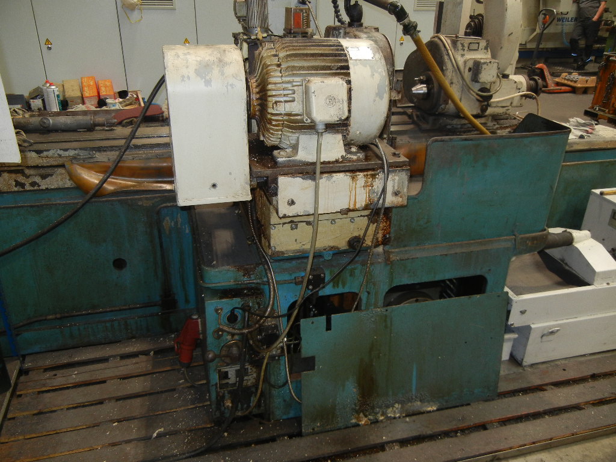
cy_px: 231
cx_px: 308
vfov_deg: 46.8
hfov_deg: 60.0
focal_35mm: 30
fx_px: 534
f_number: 3.5
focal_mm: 5.4
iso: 200
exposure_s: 1/30
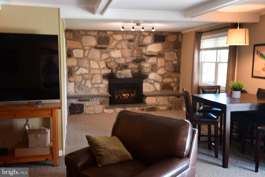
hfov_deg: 53.1
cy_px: 88
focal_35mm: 36
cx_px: 132
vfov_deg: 36.9
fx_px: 265
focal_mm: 24
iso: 400
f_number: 4.5
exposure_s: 1/8
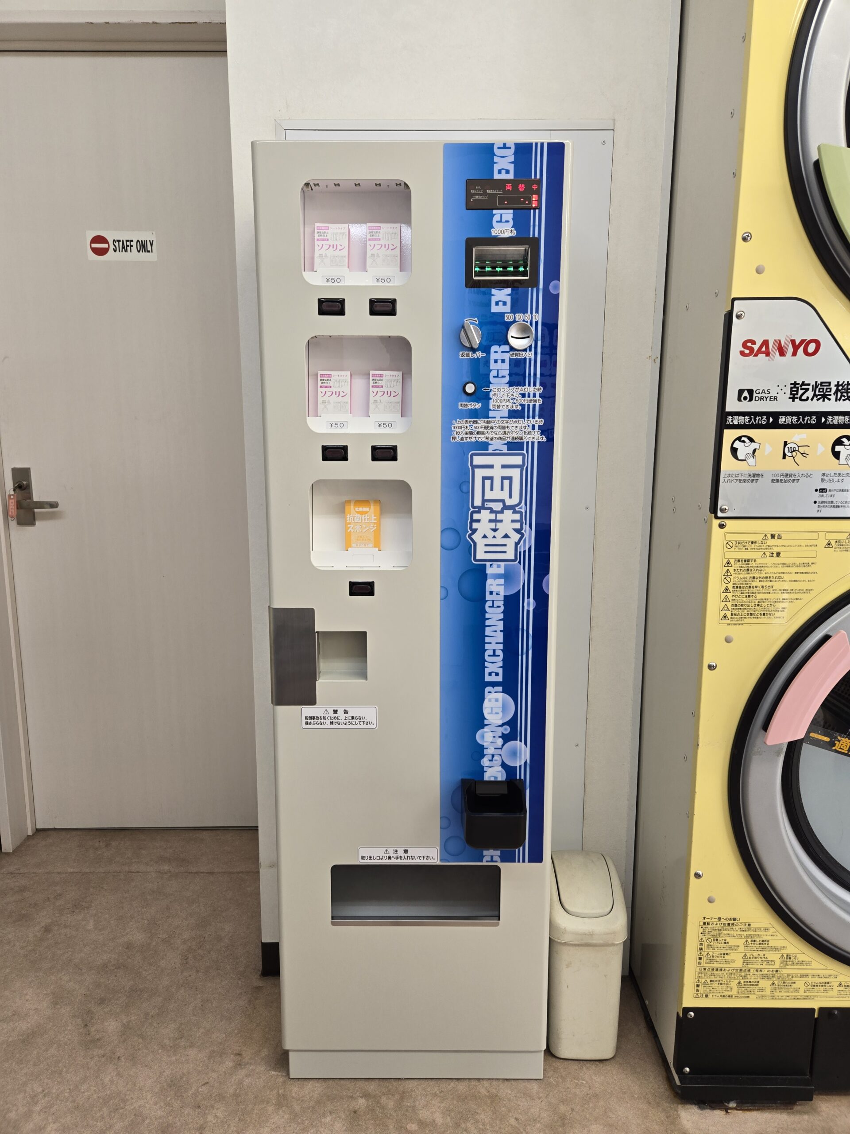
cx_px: 425
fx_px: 753
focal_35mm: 23
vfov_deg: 73.9
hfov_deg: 58.9
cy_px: 567
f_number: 1.8
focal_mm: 5.4
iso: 64
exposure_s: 1/100
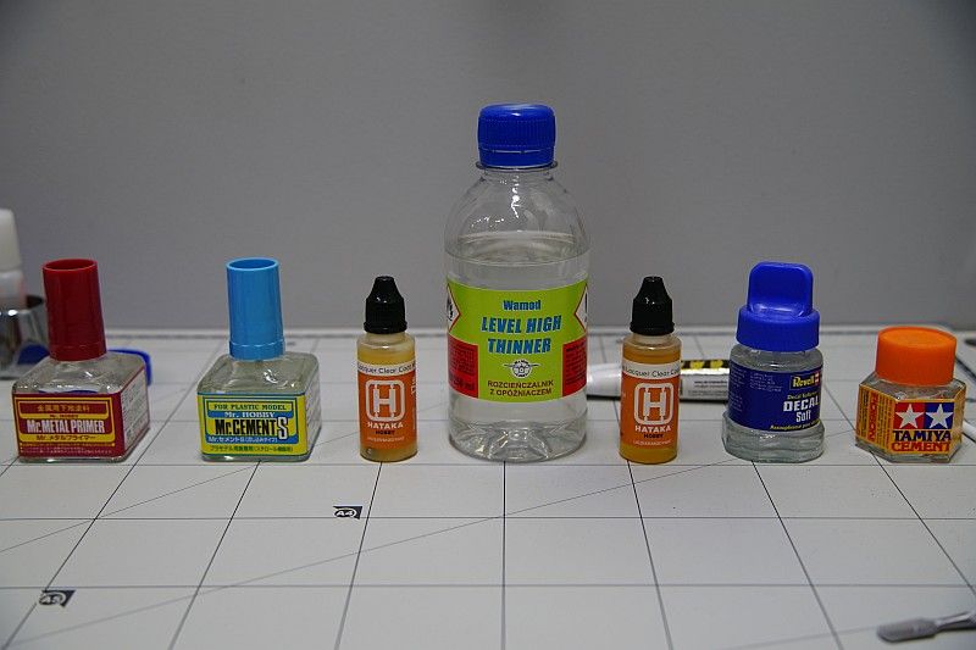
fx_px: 1355
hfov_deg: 39.6
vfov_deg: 27.0
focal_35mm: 50
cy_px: 325
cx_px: 488
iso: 200
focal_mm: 50
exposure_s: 1/30
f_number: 5.6
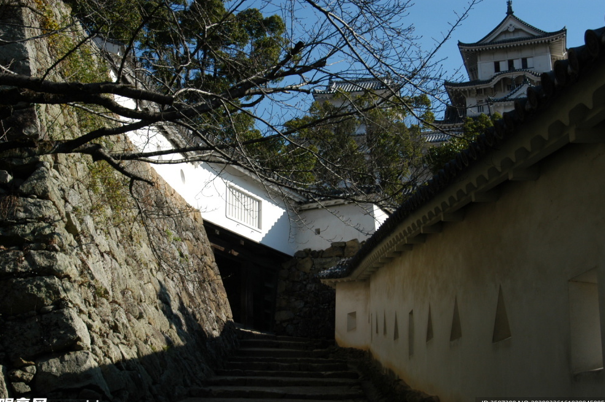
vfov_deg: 25.5
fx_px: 890
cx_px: 303
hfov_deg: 37.5
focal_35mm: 53
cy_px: 207
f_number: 10
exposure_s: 1/350
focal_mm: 34
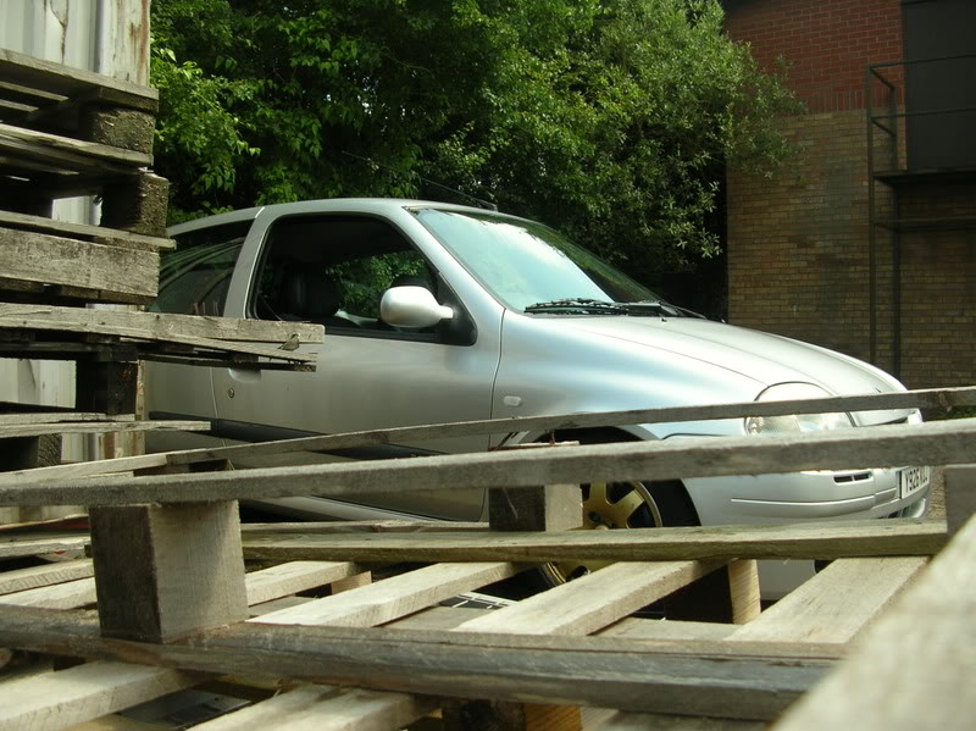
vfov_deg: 40.7
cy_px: 366
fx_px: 986
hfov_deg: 52.7
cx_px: 488
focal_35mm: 35
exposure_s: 1/437
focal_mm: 5.8
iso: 50
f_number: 2.8
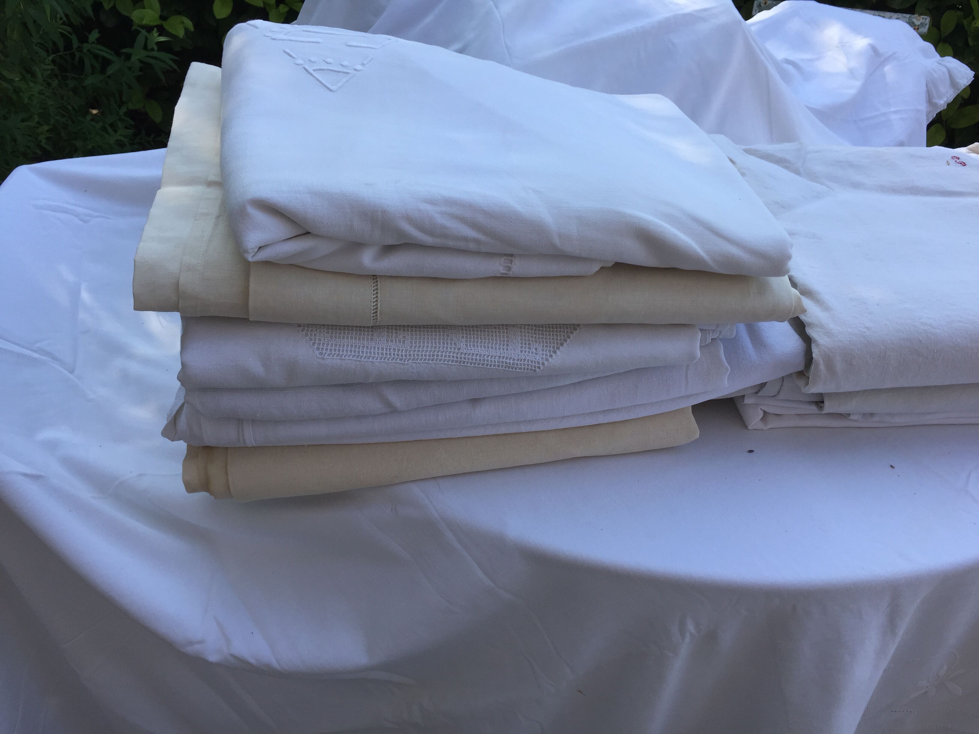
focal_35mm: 29
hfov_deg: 61.7
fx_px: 820
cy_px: 367
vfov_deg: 48.2
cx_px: 490
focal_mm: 4.15
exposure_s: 1/599
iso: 32
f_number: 2.2
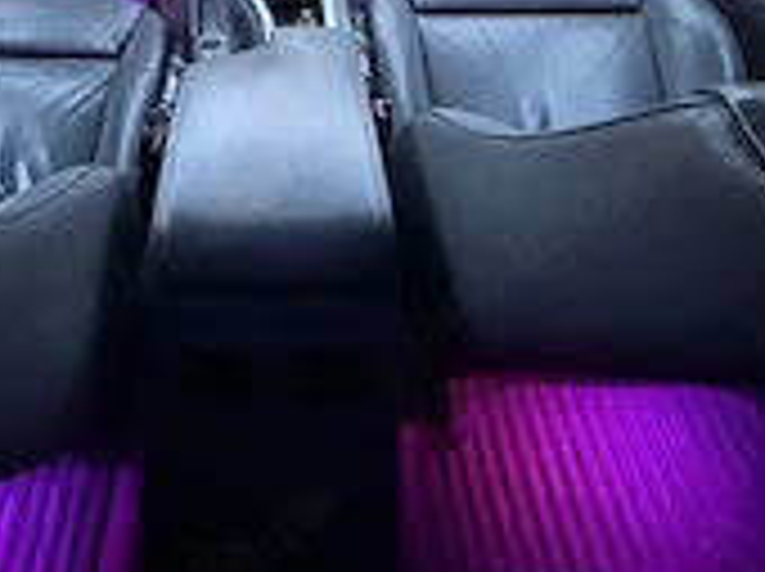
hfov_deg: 54.7
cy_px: -54
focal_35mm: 33
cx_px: 279
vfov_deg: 36.4
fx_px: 728
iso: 1250
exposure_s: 1/40
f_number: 2.2
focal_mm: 2.22
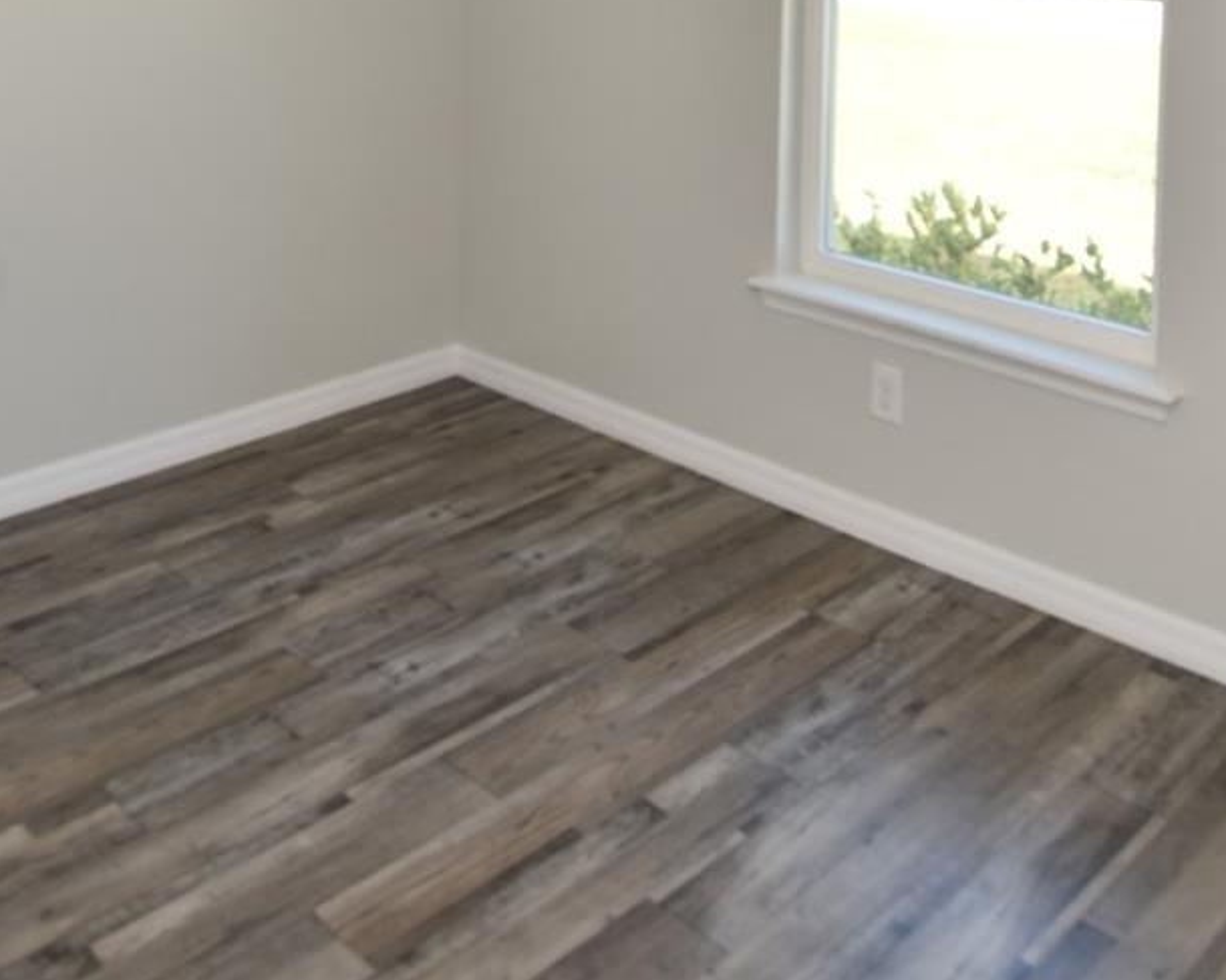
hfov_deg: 49.1
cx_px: 572
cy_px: -68
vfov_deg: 35.1
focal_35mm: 37
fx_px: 1342
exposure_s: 1/80
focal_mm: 10
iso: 200
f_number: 4.5
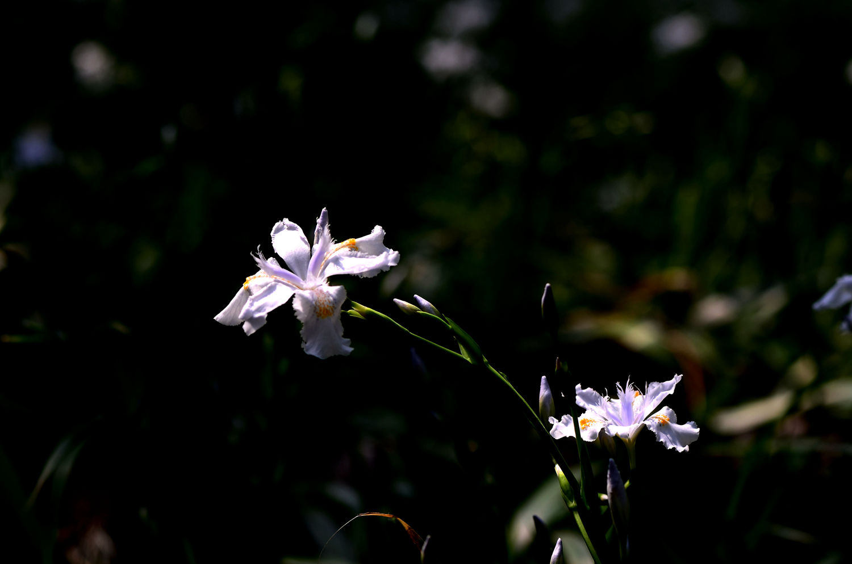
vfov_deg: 8.7
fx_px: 3720
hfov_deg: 13.1
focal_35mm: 158
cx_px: 426
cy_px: 282
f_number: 5.6
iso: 100
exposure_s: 1/350
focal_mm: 105
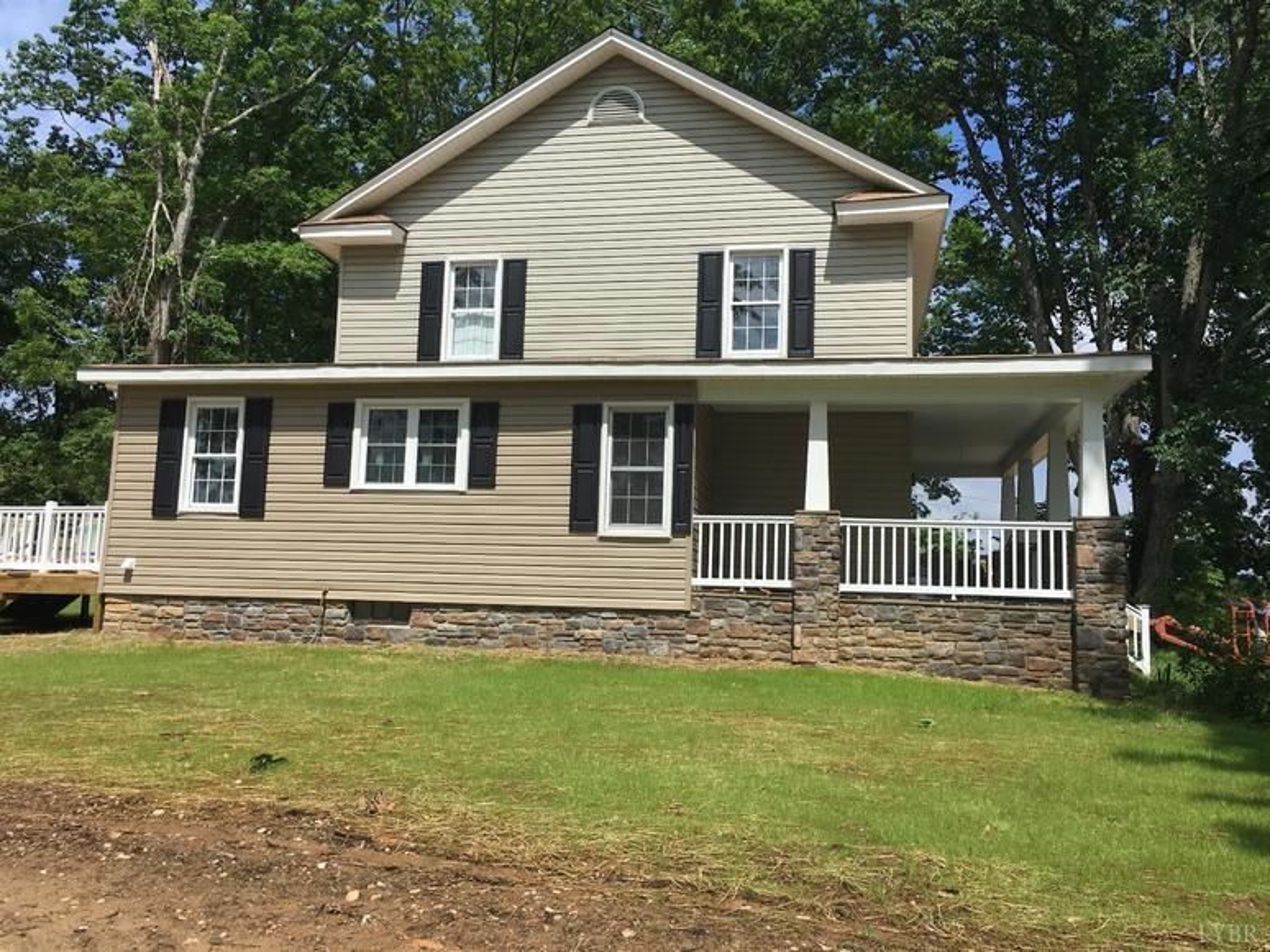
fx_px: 1064
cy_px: 476
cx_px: 635
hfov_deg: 61.7
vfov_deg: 48.2
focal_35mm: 29
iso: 25
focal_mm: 4.15
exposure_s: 1/2404
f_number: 2.2
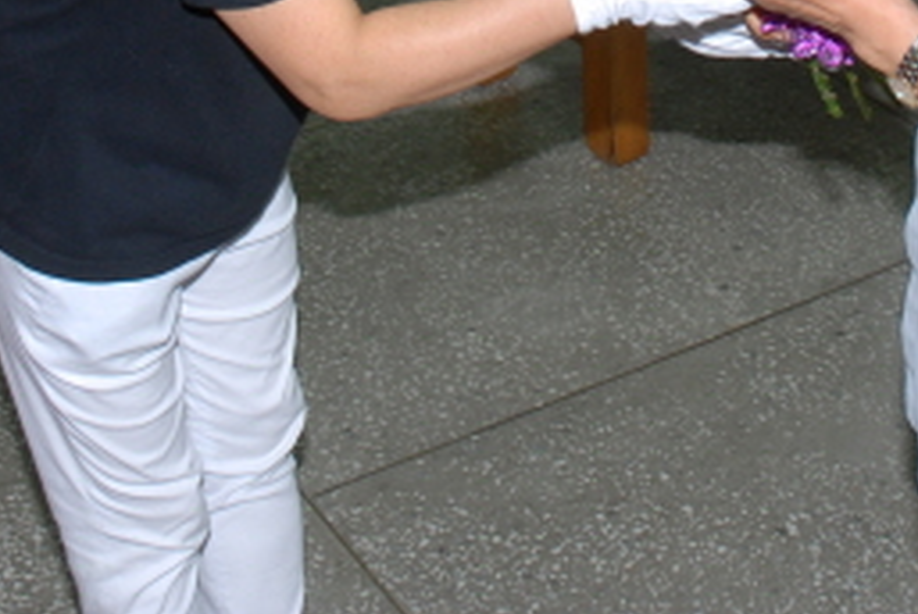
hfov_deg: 20.1
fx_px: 2578
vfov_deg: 13.0
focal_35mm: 101
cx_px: 618
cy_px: -230
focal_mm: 24
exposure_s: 1/60
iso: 200
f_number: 6.3
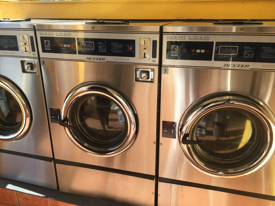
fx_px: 230
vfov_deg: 48.2
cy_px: 103
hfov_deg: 61.7
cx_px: 138
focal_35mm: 29
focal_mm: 4.15
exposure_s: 1/166
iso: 25
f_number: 2.2
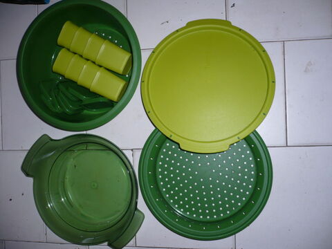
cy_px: 124
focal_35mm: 35
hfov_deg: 52.6
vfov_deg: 40.7
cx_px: 166
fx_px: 336
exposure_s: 1/30
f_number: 2.8
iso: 100
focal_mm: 5.8
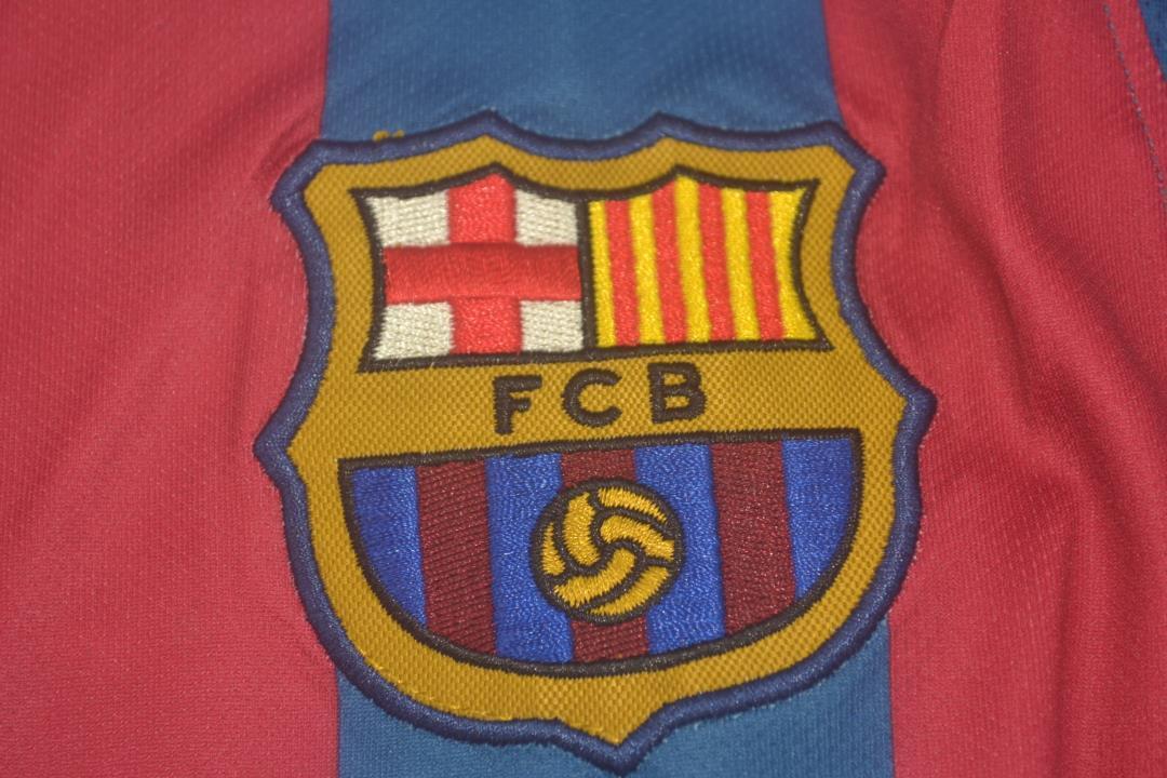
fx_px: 2674
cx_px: 584
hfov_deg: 24.6
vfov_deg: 16.6
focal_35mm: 82
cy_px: 389
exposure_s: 1/60
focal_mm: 55
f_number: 5.6
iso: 200
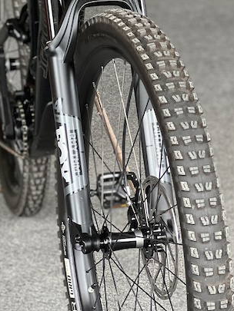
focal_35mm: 152
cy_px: 55
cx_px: 57
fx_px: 1369
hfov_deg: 9.7
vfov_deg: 12.9
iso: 250
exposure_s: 1/40
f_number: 2.8
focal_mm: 9
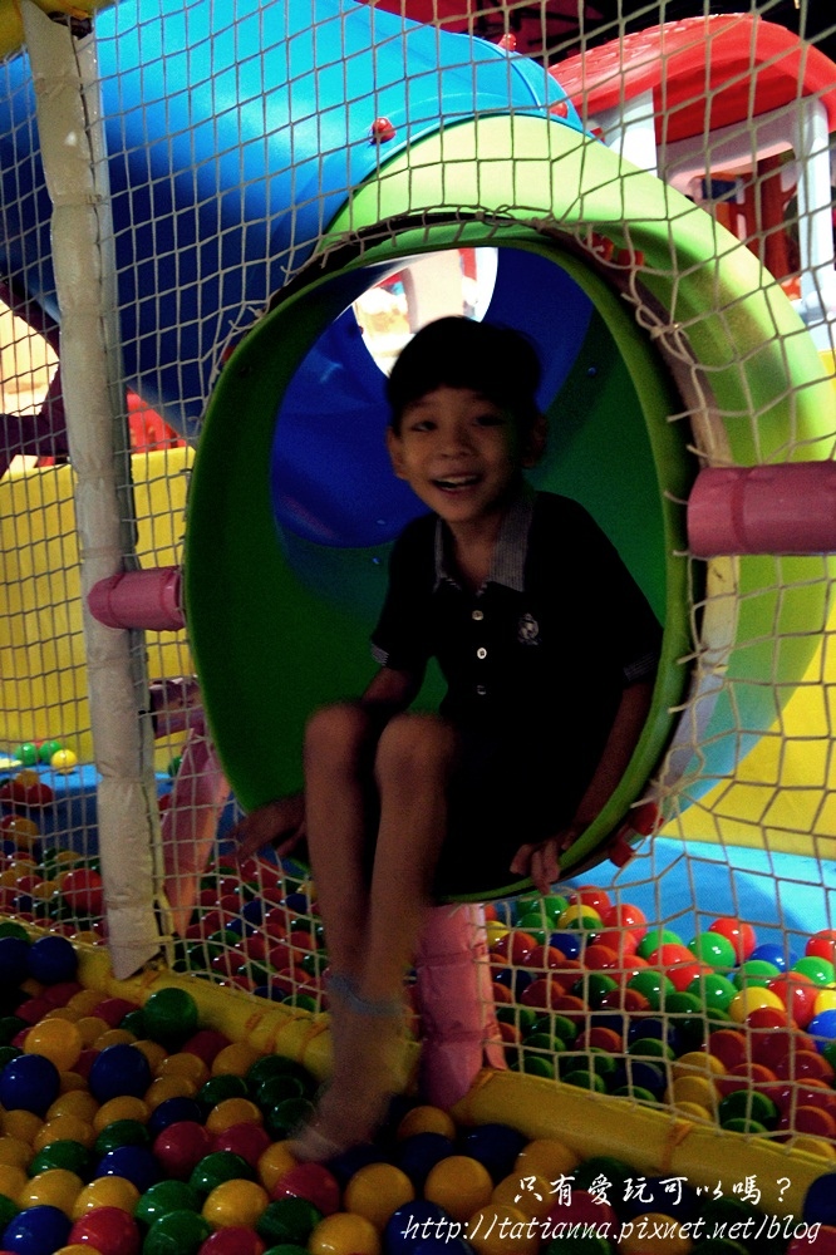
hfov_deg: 31.9
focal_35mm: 42
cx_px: 418
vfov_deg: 46.4
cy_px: 628
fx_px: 1464
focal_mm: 28
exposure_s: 1/30
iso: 1600
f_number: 4
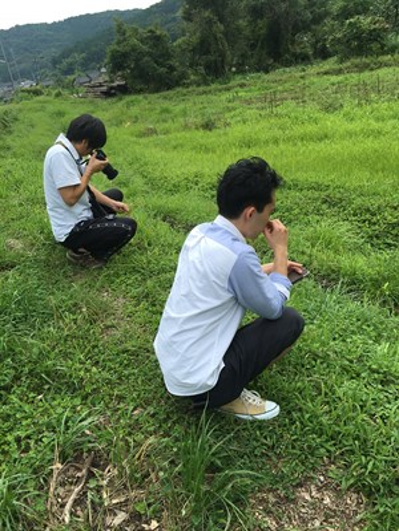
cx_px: 200
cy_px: 266
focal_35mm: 29
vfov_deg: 61.7
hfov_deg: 48.2
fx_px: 446
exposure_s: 1/962
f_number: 2.2
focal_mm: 4.15
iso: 25
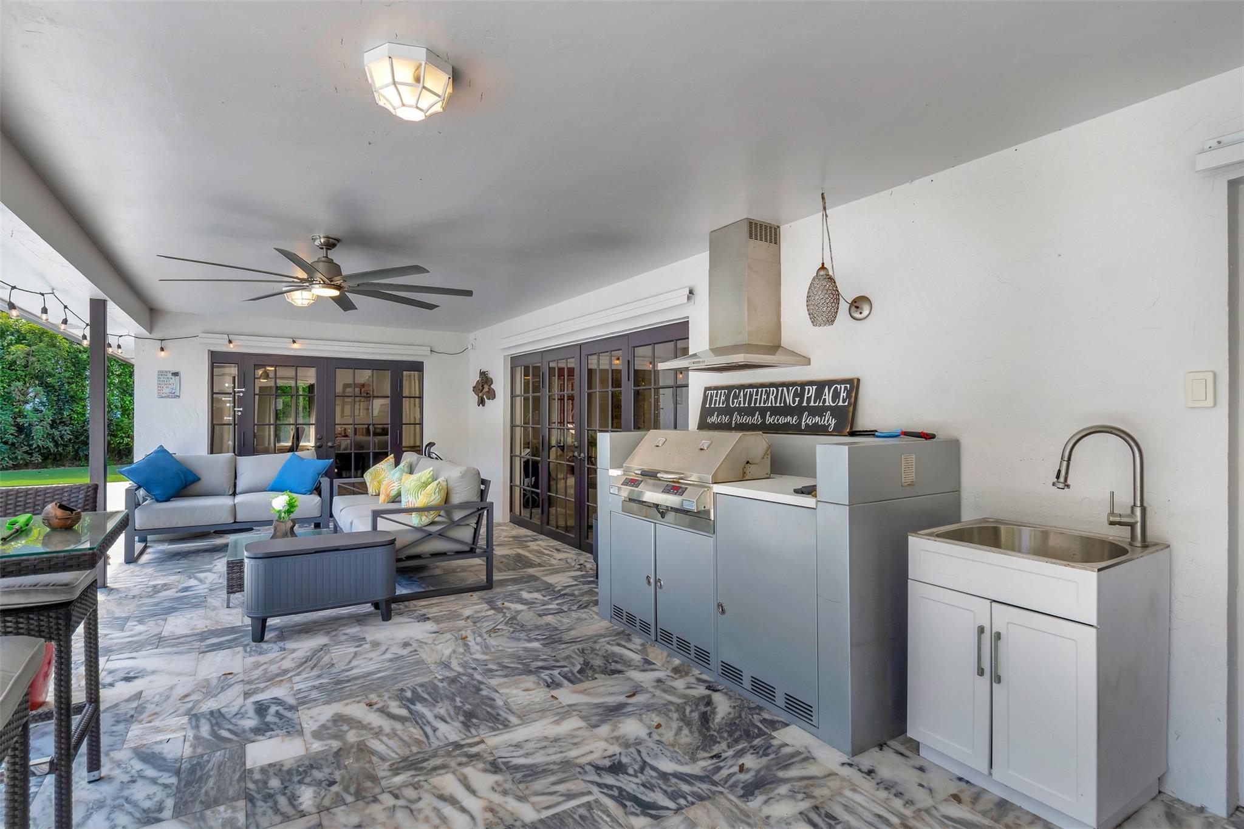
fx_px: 587
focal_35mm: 17
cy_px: 414
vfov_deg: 70.4
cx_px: 622
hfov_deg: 93.3
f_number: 8
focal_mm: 11.5
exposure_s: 1/250
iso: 500
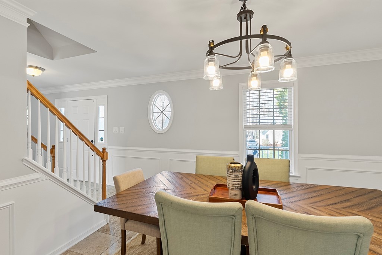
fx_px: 180
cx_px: 184
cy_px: 134
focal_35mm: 17
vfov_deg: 70.4
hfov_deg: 93.2
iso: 800
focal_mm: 16
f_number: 8
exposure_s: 1/10
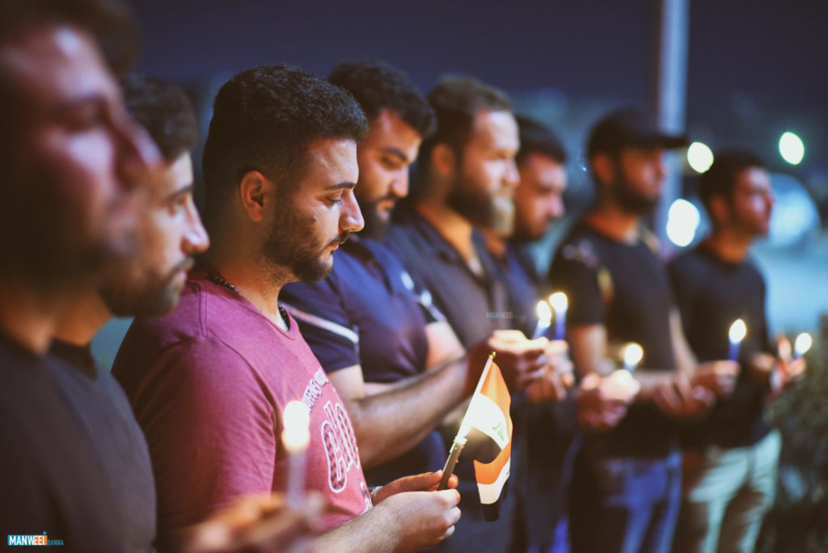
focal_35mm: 85
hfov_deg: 23.9
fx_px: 1956
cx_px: 414
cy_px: 276
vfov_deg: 16.1
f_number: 1.8
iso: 4000
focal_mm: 85
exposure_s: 1/80
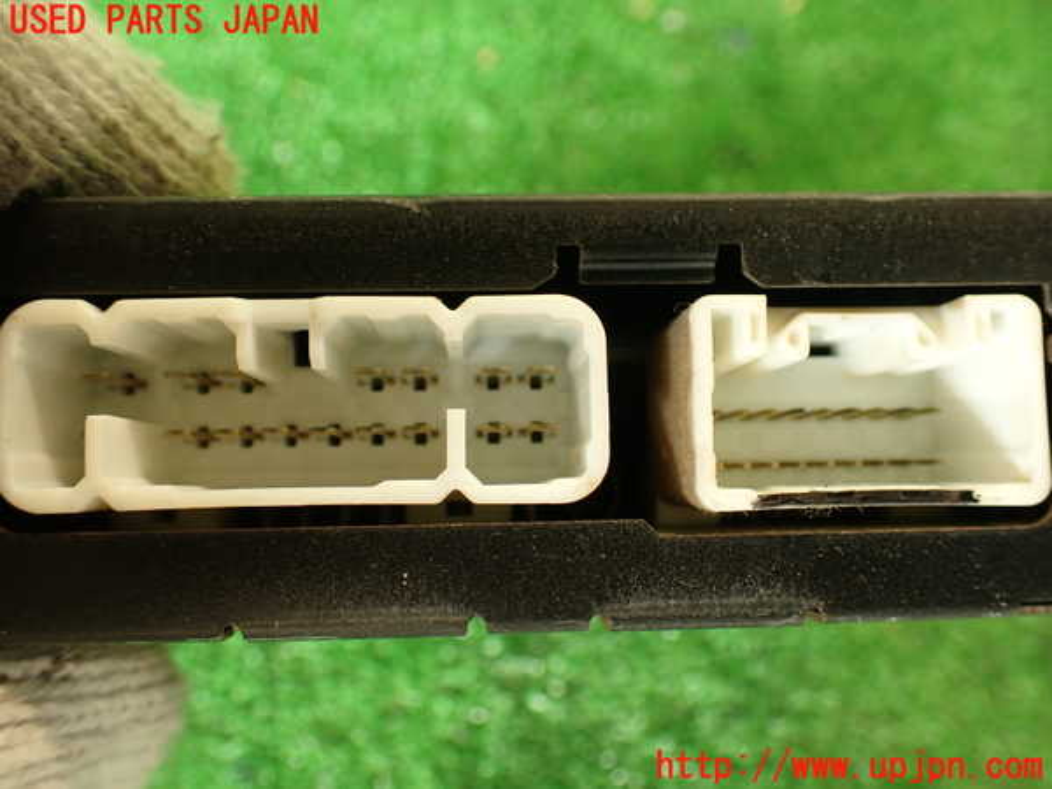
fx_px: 972
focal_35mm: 32
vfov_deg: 44.2
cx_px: 526
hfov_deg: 56.8
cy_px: 394
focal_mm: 5.79
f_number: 2.4
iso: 200
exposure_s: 1/30
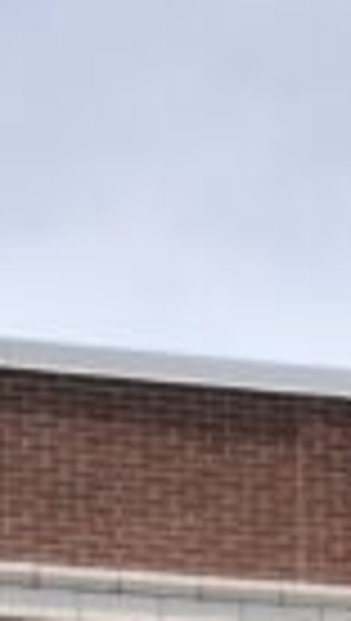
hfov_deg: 3.5
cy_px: 1498
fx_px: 5622
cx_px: 850
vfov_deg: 6.1
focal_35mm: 341
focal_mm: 44
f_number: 22
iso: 100
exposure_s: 1/60
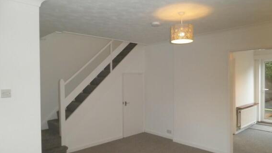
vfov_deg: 43.0
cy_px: 79
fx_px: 195
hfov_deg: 69.8
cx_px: 140
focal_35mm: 27
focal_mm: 4.3
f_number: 3.3
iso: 160
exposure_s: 1/30
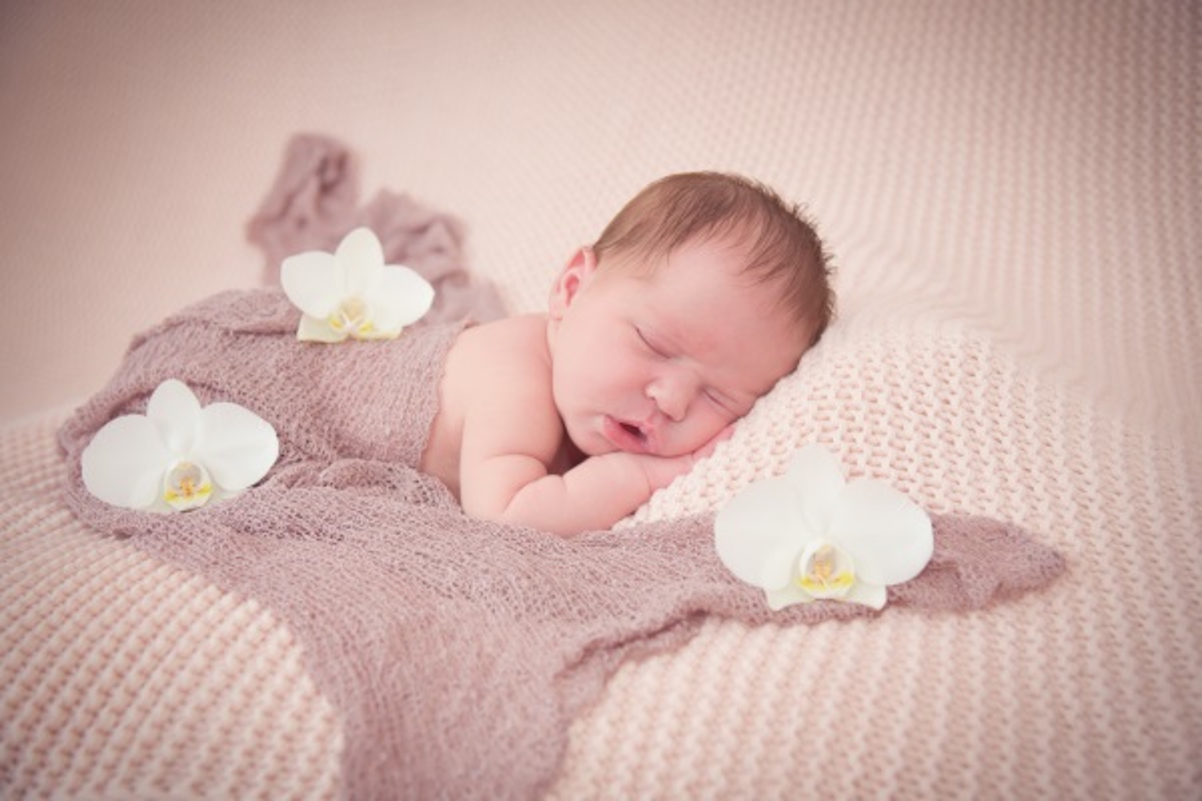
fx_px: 1603
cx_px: 601
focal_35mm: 48
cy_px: 400
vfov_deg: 28.1
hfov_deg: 41.1
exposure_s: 1/80
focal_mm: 48
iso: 800
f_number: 4.5
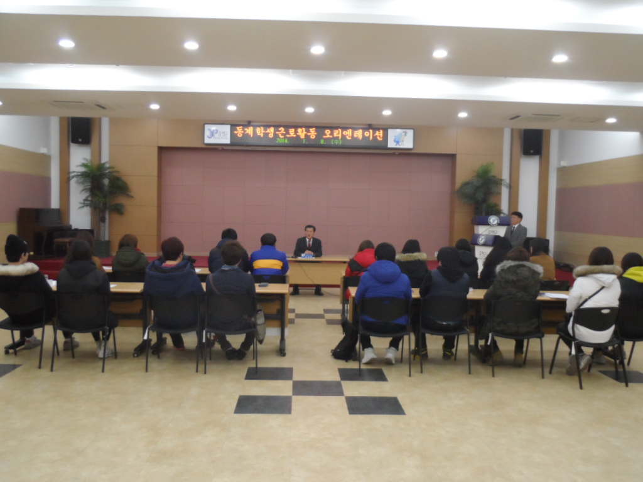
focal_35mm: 32
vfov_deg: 44.2
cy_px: 241
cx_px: 322
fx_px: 594
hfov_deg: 56.8
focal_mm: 5.3
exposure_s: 1/30
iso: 320
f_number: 3.4
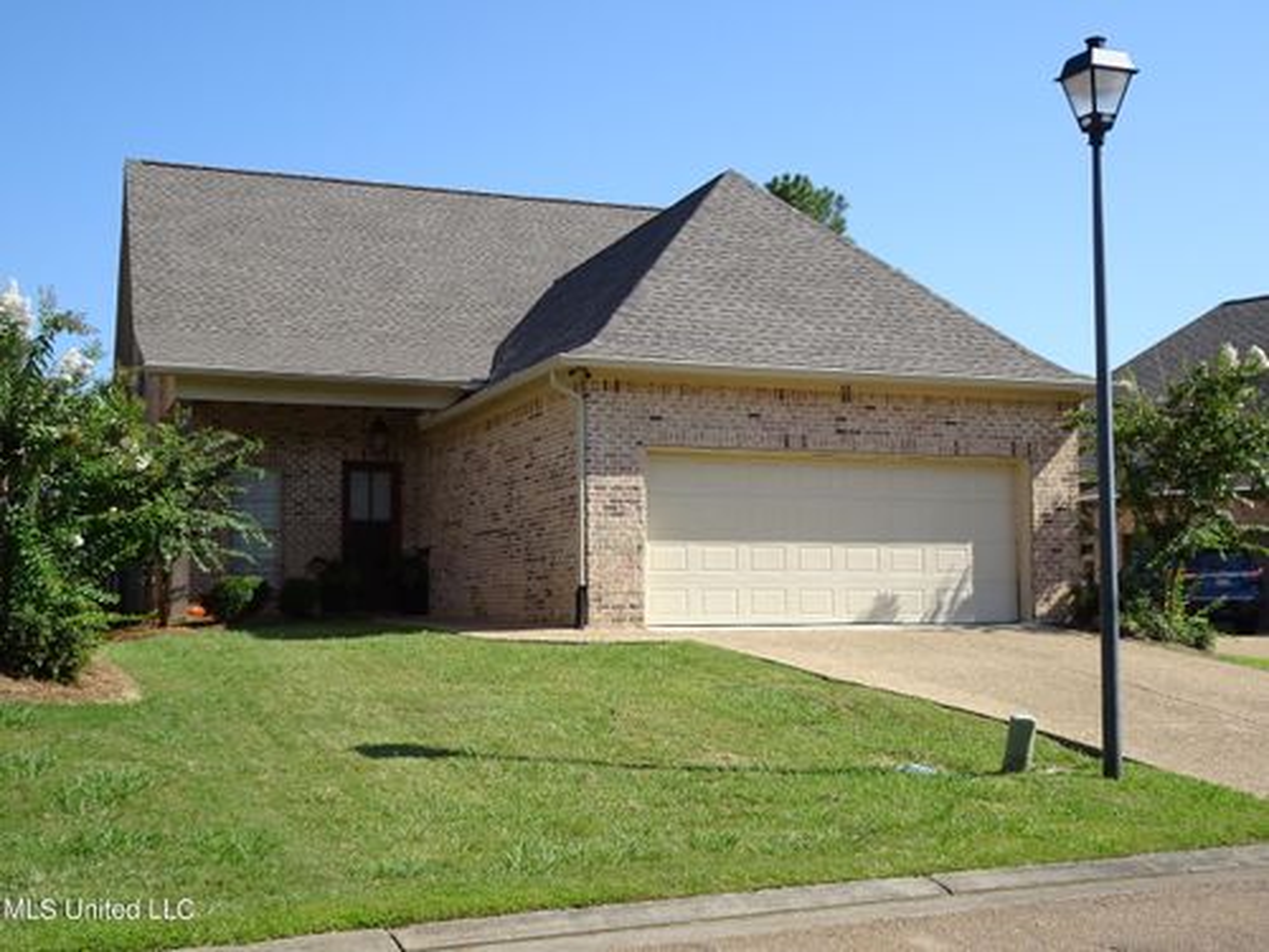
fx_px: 1503
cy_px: 476
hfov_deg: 45.8
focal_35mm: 41
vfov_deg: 35.1
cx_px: 634
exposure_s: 1/500
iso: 80
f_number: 4
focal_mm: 7.05
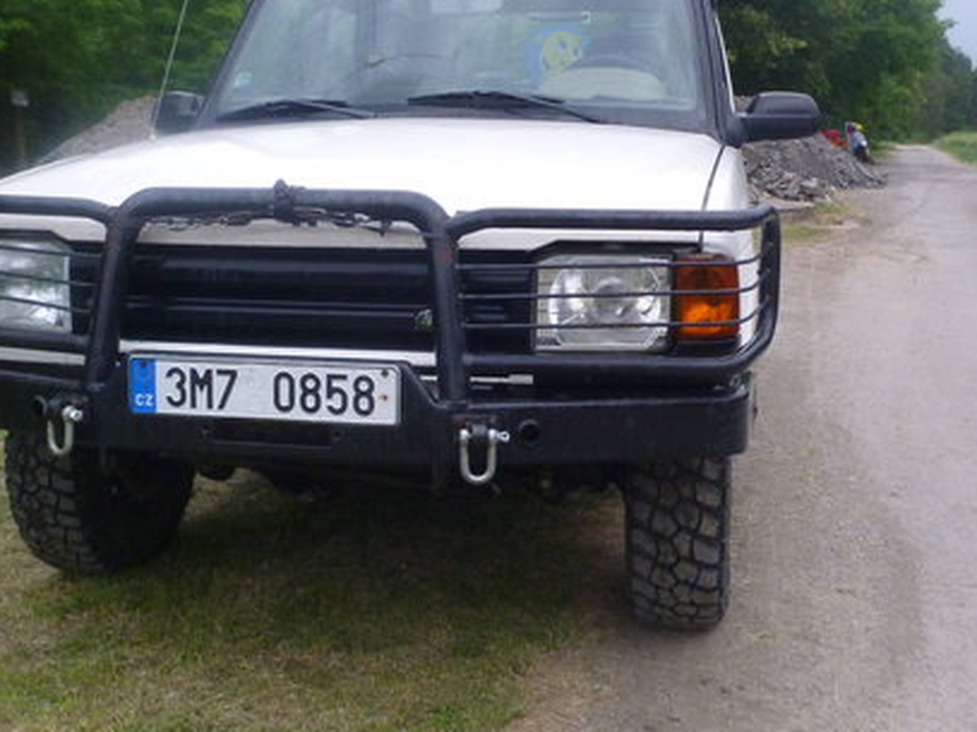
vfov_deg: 32.8
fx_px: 1241
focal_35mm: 44
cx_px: 466
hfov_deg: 42.9
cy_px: 310
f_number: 3.3
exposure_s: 1/60
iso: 400
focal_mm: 4.9
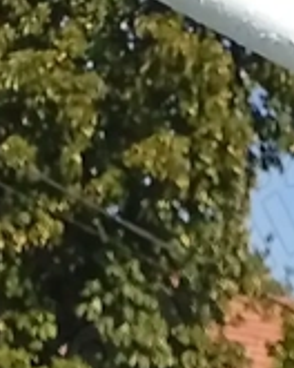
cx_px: 550
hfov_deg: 7.0
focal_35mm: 213
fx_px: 2317
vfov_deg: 7.0
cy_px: 1468
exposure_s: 1/1422
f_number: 1.8
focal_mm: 3.84
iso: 51
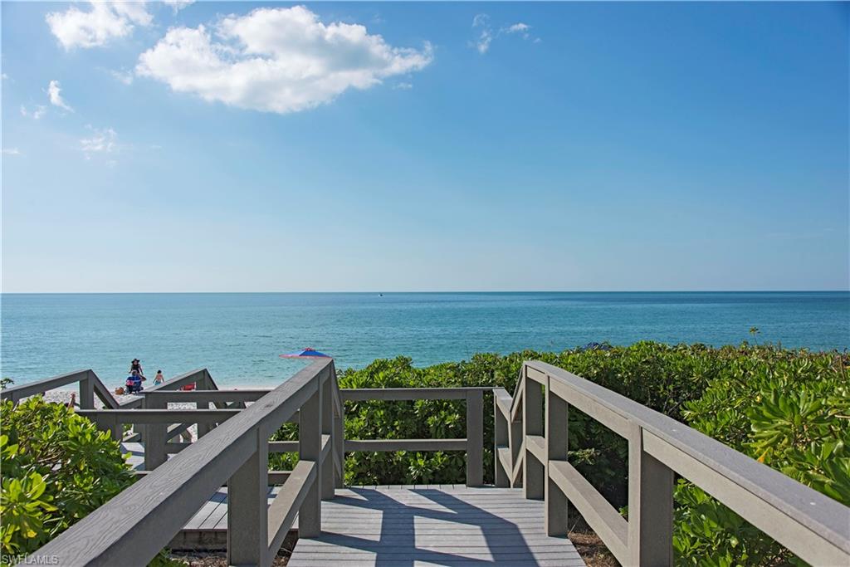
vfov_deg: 36.9
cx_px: 425
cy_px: 284
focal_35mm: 36
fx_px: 850
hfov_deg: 53.1
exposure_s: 1/400
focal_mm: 36
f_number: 9
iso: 100
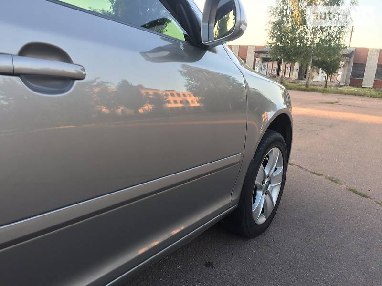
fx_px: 320
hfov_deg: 61.7
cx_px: 191
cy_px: 143
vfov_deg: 48.2
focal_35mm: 29
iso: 25
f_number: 2.2
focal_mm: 4.2
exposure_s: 1/50
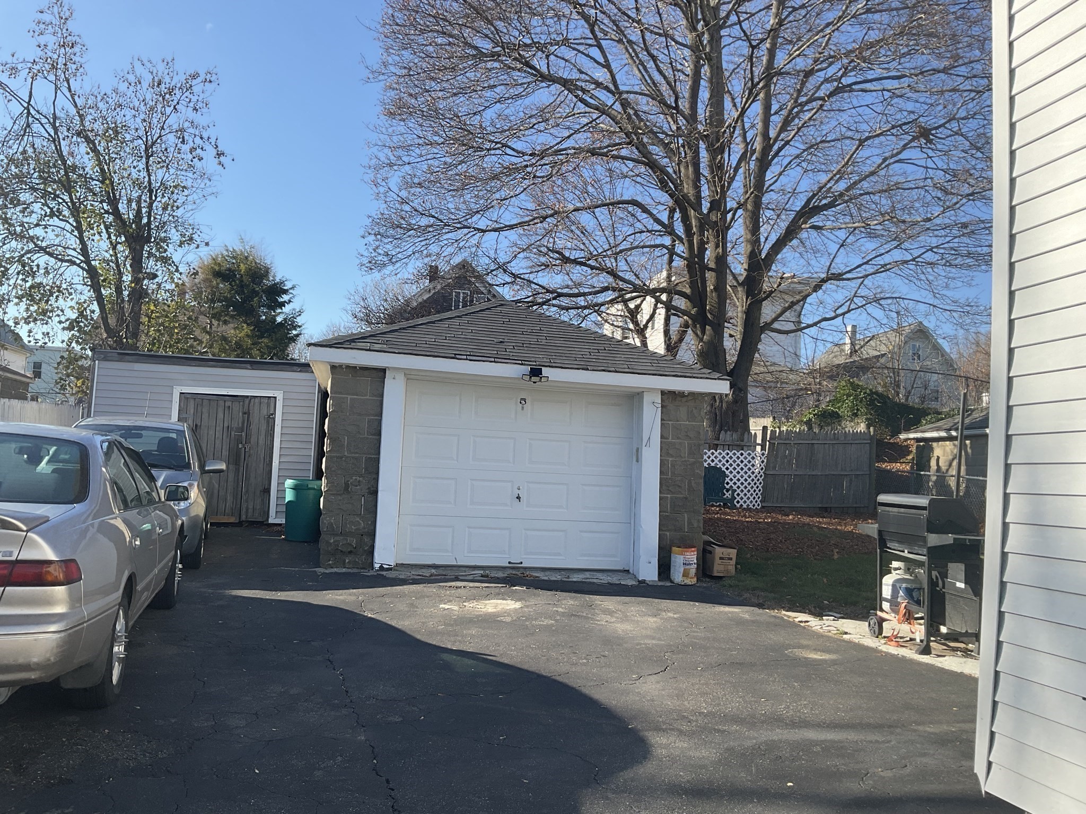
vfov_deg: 48.2
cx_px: 543
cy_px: 407
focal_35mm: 29
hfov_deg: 61.7
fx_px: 910
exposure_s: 1/1015
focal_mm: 3
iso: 16
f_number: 1.8
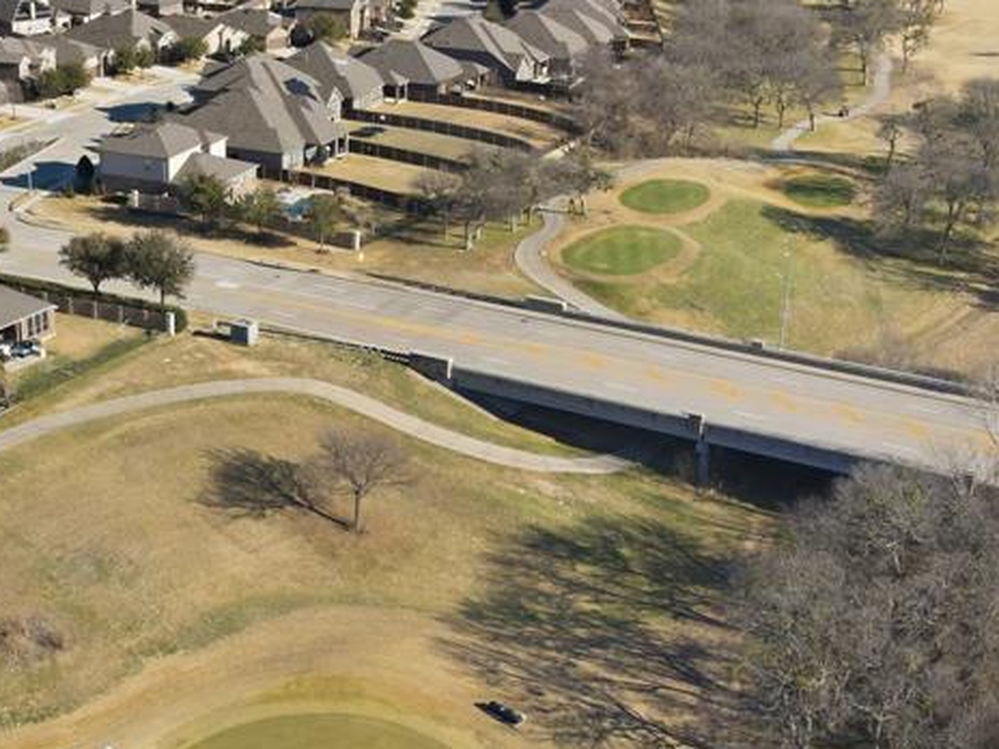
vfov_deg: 27.5
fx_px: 1530
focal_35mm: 53
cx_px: 280
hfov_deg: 35.6
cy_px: 413
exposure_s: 1/500
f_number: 2.8
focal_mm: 4.5
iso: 110
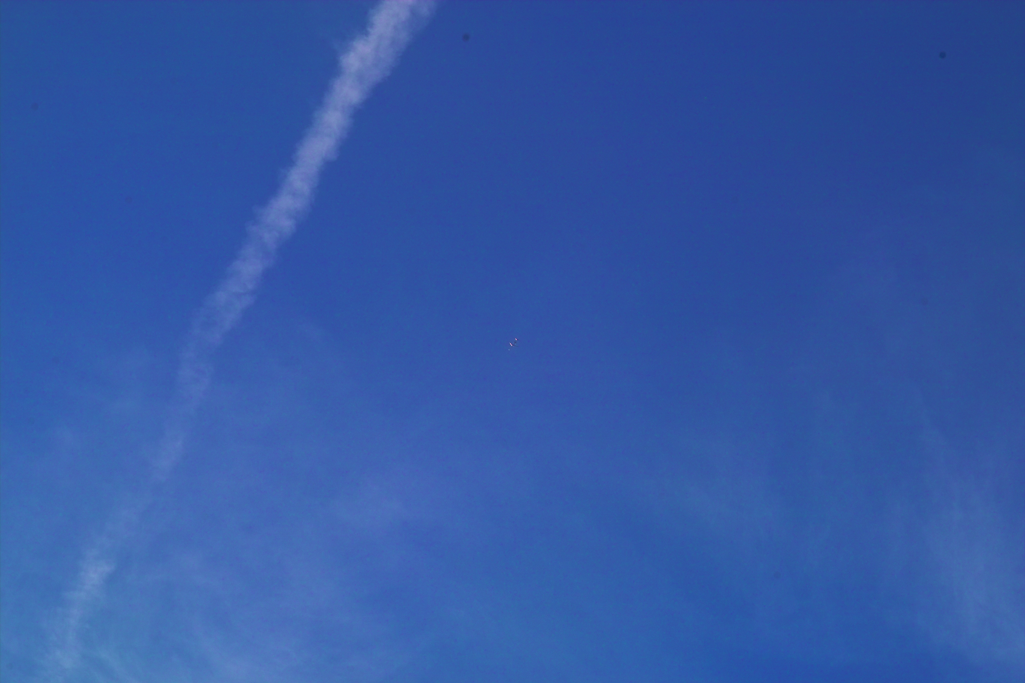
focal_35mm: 179
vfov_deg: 7.7
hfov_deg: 11.5
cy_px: 342
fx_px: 5096
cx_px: 512
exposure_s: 1/350
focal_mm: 105
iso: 100
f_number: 5.6
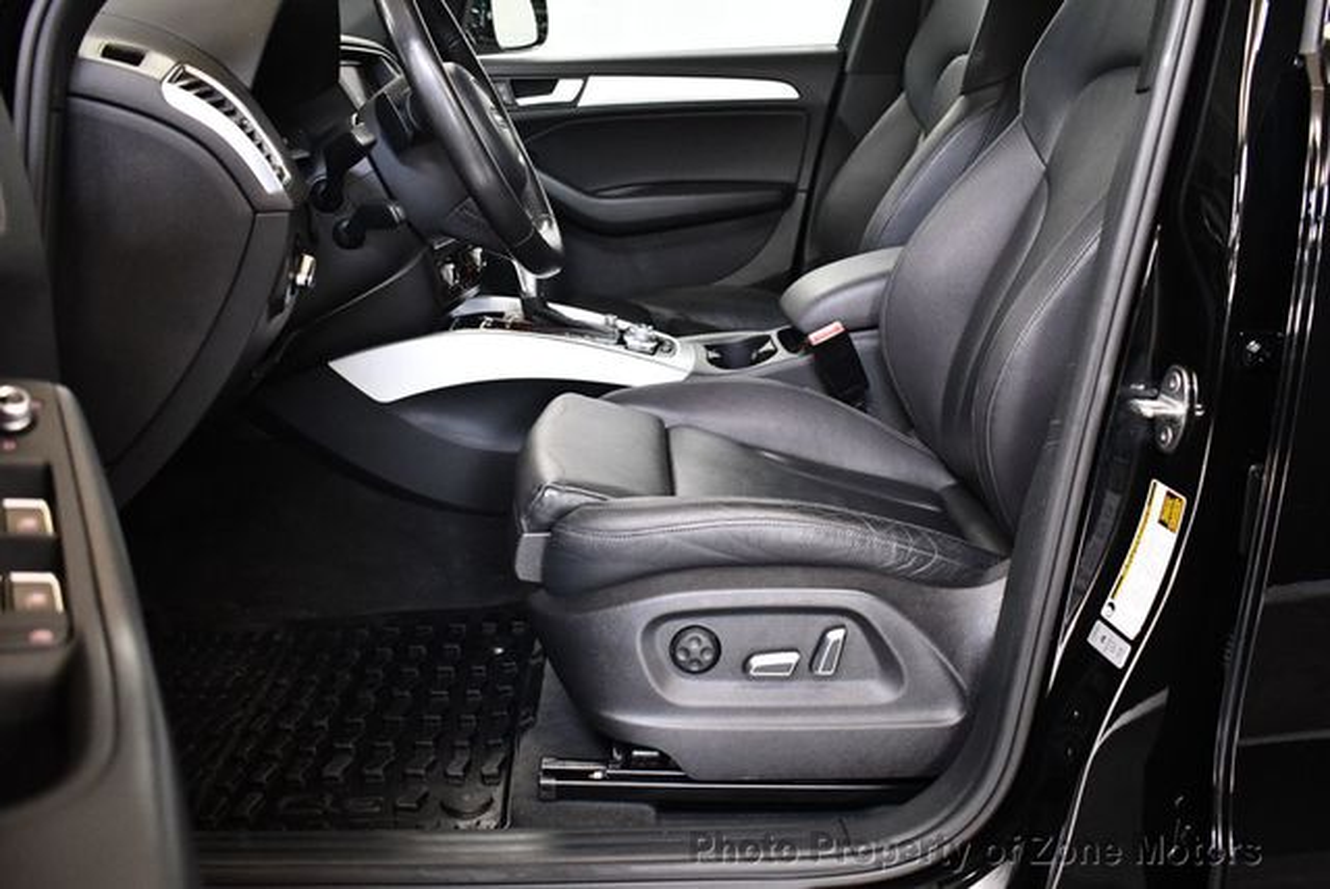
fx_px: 1331
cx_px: 665
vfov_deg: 36.9
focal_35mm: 36
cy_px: 444
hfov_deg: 53.1
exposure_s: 1/125
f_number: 3.5
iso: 2200
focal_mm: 18
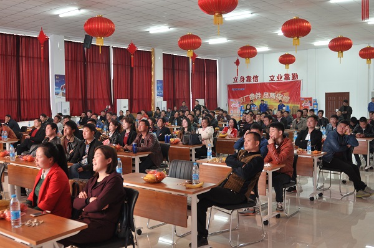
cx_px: 187
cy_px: 124
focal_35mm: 36
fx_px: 373
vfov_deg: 36.8
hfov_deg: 53.2
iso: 450
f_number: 2.8
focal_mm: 24
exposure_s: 1/30
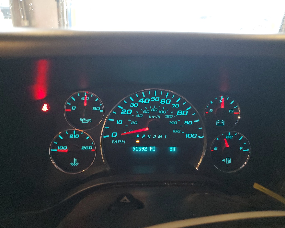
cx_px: 141
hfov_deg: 62.2
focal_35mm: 28
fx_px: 236
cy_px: 115
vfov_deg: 51.5
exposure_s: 1/24
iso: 315
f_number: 1.5
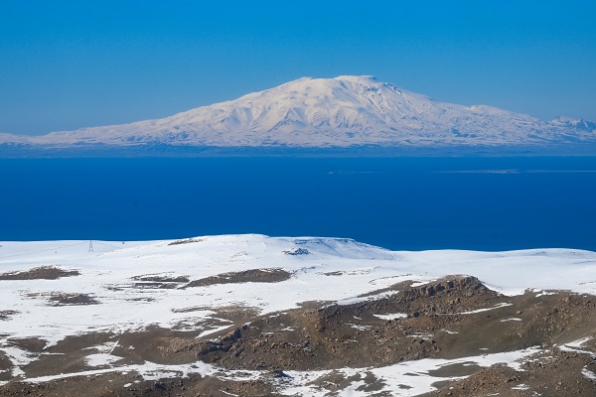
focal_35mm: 135
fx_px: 2235
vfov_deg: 10.2
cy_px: 198
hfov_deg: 15.2
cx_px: 298
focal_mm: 135
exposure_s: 1/1250
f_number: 9
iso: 250
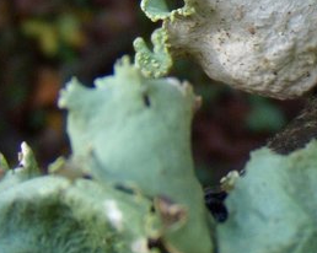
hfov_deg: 17.1
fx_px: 1022
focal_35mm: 109
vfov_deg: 14.1
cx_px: 348
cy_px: 66
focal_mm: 6.4
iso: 200
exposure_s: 1/60
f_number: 3.6
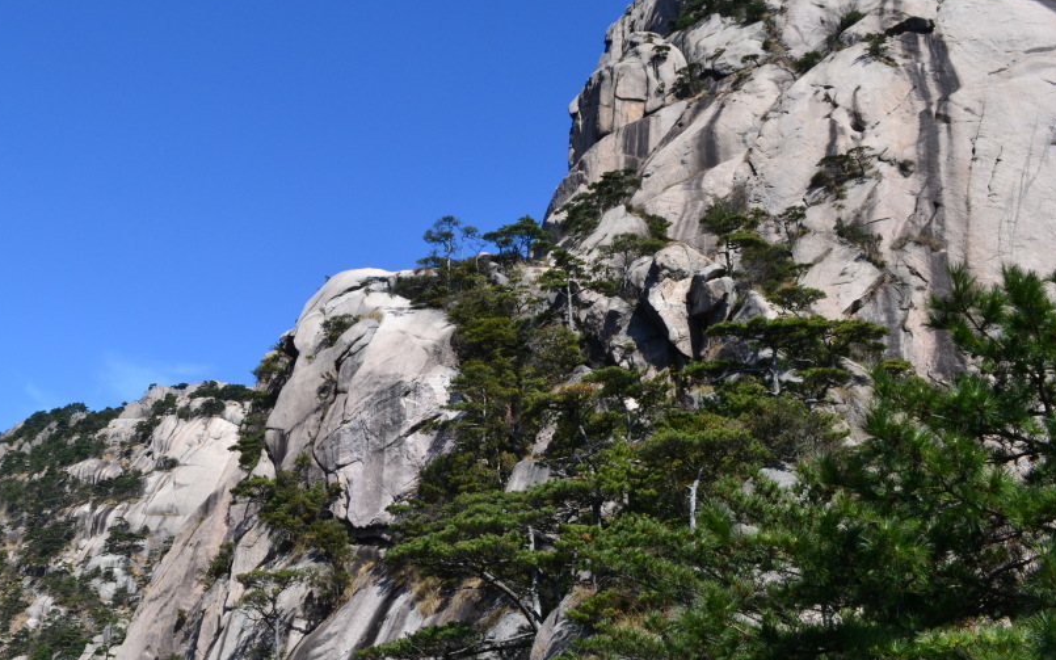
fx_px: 1007
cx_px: 400
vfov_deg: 36.2
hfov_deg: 54.7
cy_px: 289
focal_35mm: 35
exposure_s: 1/320
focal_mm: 18
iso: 400
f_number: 10
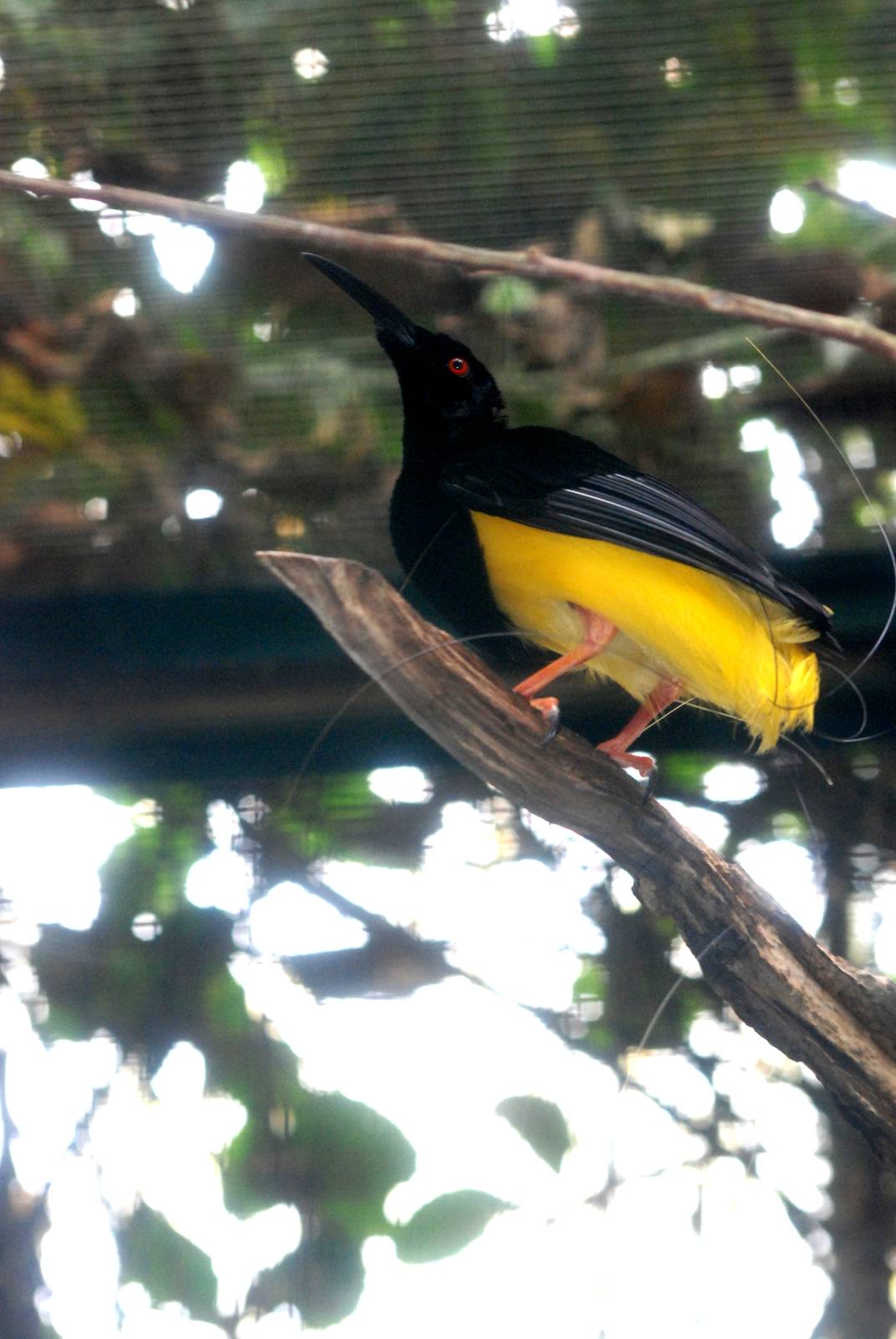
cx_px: 448
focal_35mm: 129
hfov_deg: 10.7
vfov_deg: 15.9
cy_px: 670
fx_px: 4802
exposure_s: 1/60
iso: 1600
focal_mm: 86
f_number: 5.6
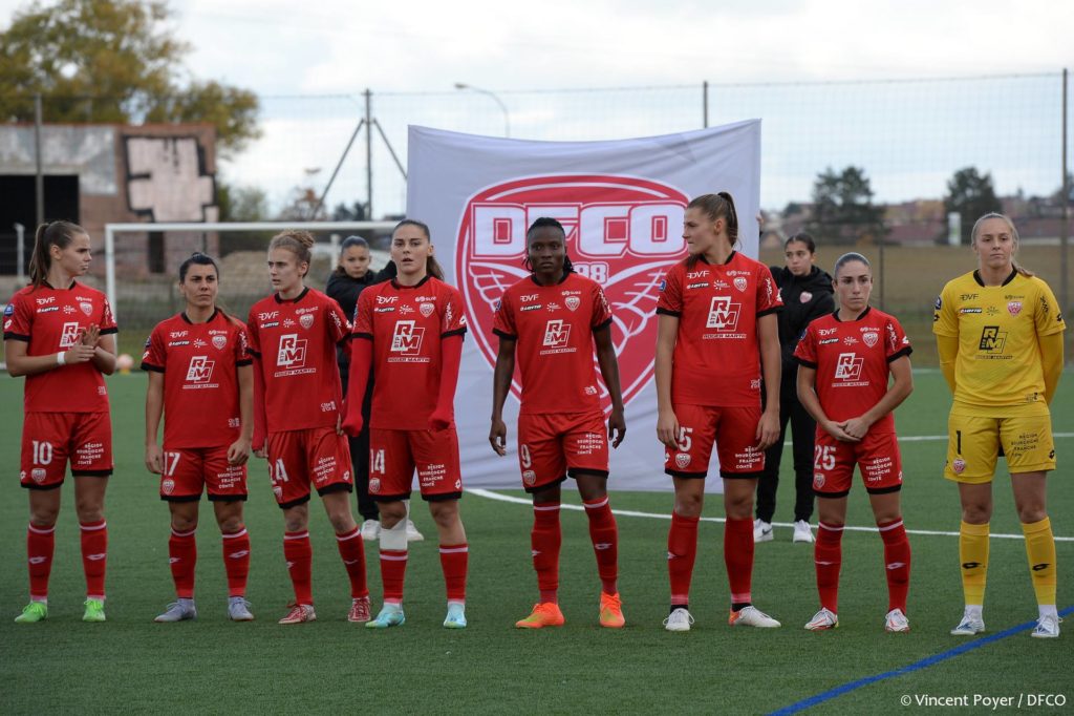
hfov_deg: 11.7
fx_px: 5219
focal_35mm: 175
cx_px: 537
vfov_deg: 7.8
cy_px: 358
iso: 800
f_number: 6.3
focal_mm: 175
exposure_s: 1/800
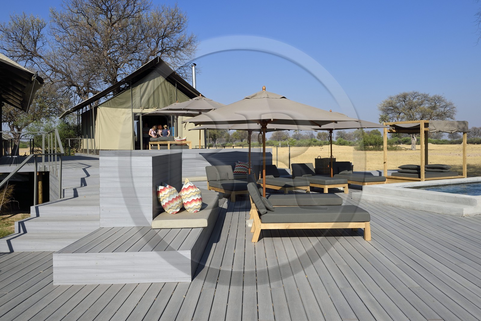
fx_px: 427
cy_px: 160
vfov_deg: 41.1
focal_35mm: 32
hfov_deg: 58.7
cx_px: 240
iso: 200
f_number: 13
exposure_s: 1/250
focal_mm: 32
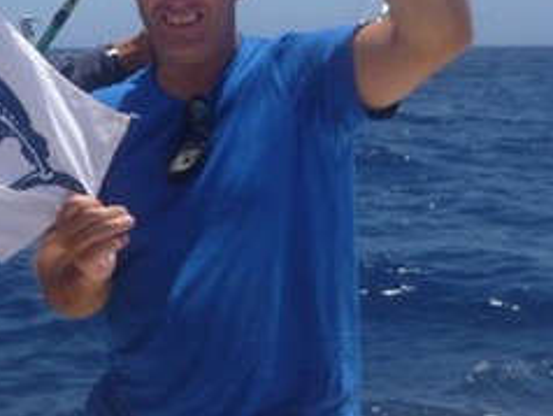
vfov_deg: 19.7
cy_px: 91
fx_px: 1183
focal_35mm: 74
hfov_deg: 24.4
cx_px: -67
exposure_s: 1/160
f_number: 10
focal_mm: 4.9
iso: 100
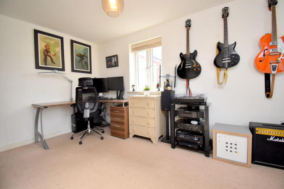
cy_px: 94
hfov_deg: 100.4
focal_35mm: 15
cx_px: 142
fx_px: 118
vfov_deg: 77.4
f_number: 4.5
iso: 800
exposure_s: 1/160
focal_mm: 10
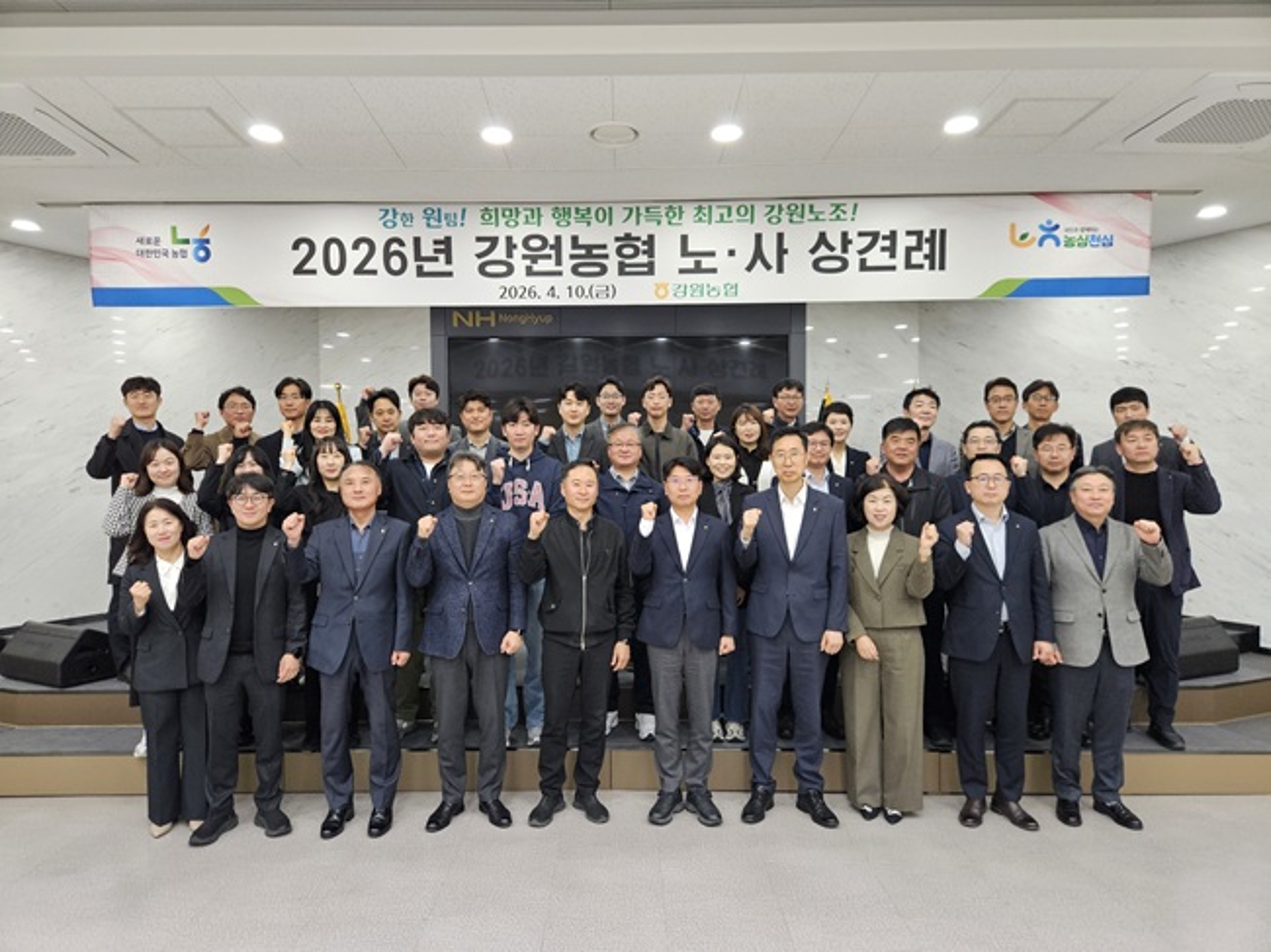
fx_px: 844
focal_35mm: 23
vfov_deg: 58.8
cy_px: 476
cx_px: 636
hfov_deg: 73.9
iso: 250
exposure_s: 1/120
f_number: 1.8
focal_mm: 5.4
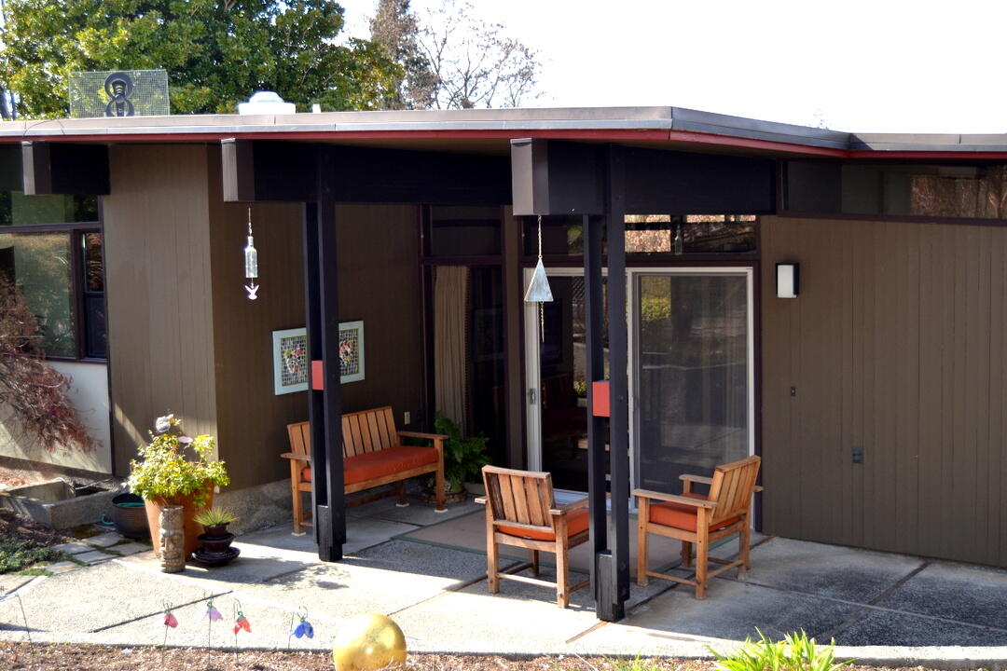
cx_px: 504
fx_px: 1175
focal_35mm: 42
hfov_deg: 46.4
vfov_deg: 31.9
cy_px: 336
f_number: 4
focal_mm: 28
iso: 100
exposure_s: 1/200
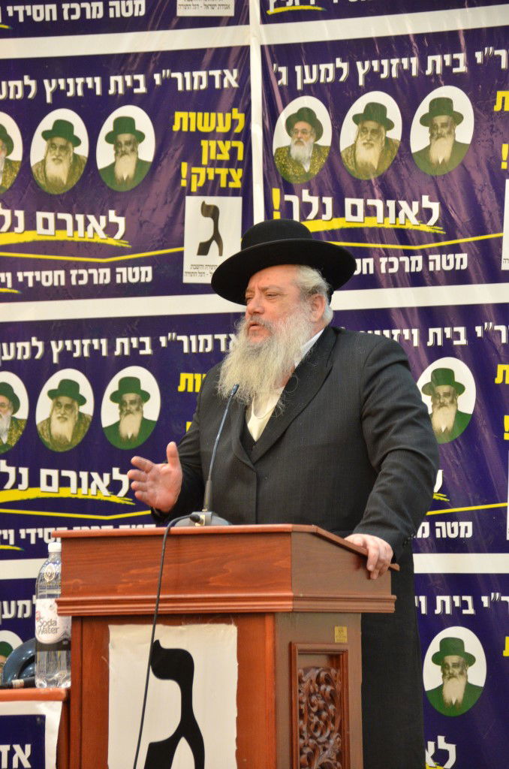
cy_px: 384
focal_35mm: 202
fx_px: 4315
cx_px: 254
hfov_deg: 6.8
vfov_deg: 10.2
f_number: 5.6
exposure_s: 1/100
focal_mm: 135
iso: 1600
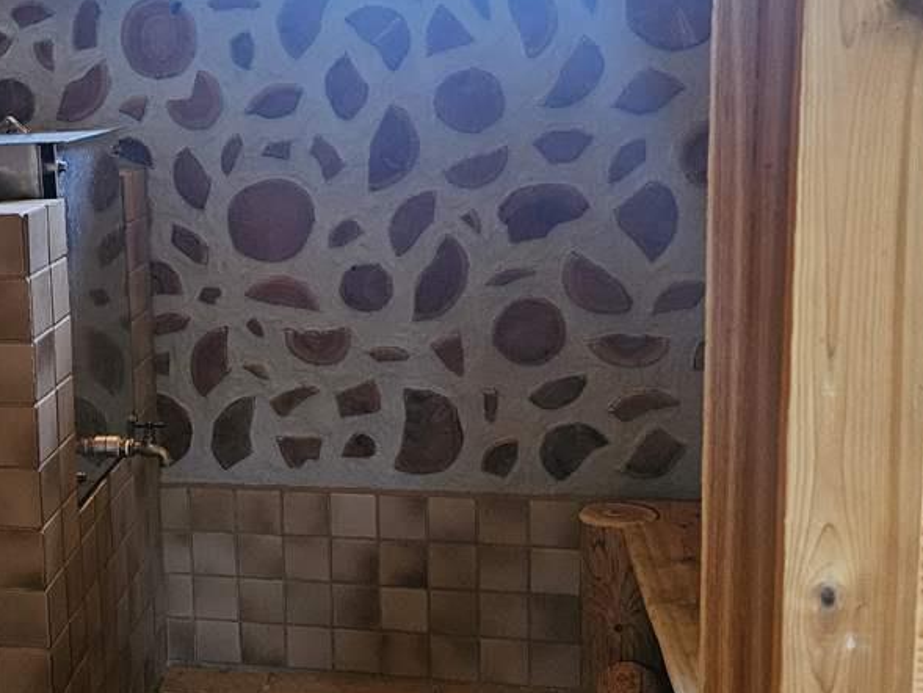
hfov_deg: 36.2
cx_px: 119
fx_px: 1333
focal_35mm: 50
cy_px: 296
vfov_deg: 29.1
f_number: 1.8
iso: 800
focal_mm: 5.4
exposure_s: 1/120
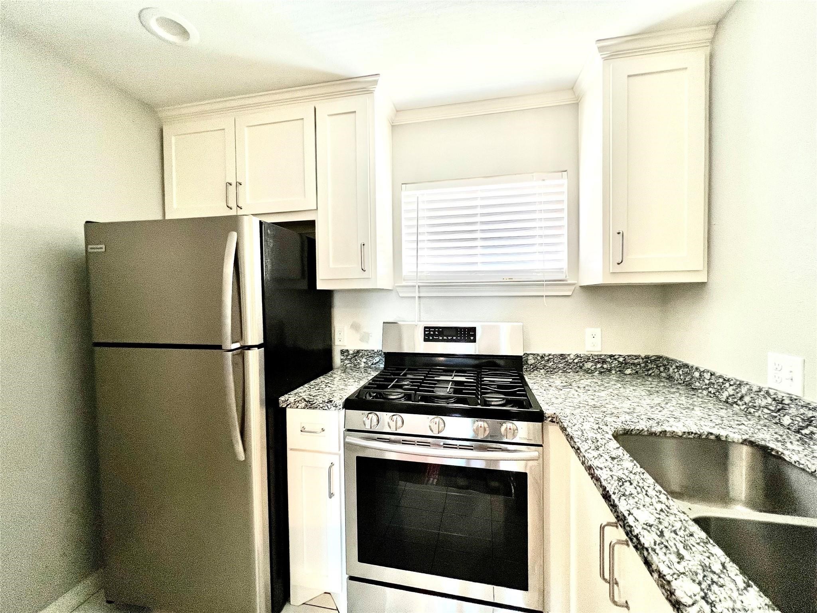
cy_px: 306
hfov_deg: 106.2
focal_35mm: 13
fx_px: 307
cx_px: 408
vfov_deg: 89.9
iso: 200
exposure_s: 1/126
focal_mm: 1.57
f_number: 1.8
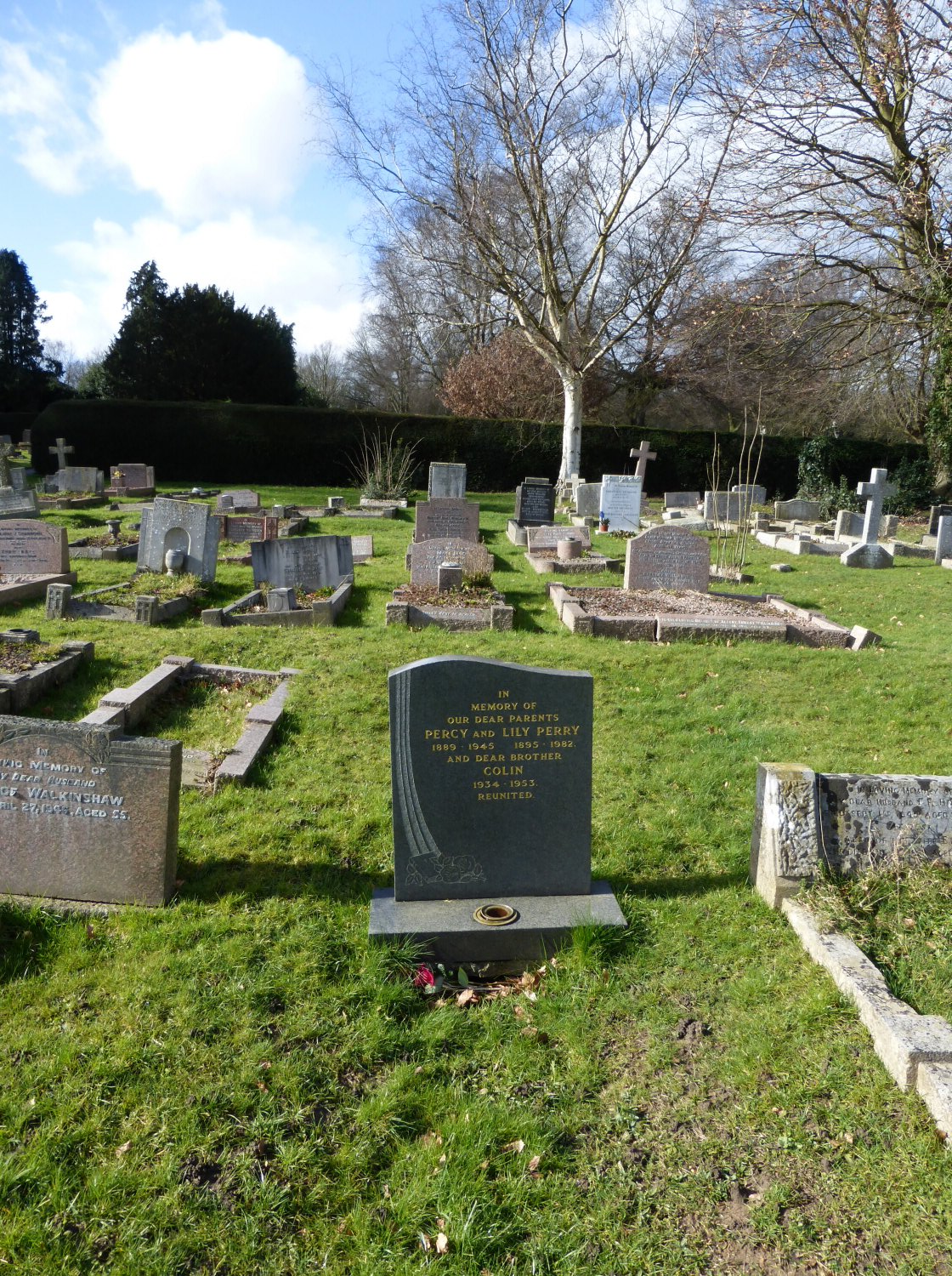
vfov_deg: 69.5
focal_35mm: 25
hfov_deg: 54.7
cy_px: 638
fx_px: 919
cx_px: 476
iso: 100
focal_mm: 4.3
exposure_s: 1/320
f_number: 4
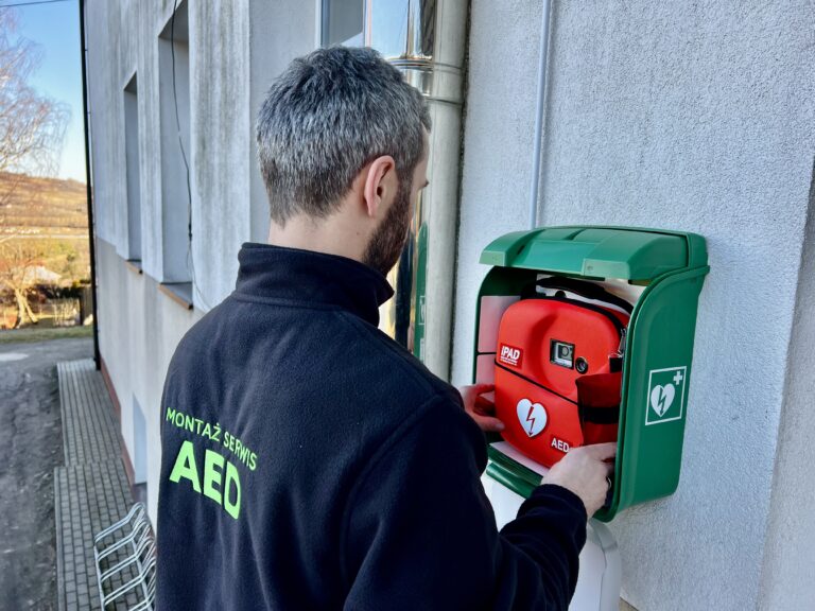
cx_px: 408
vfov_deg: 53.1
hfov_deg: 67.3
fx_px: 612
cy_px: 306
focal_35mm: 26
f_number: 1.5
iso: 50
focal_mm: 5.7
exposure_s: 1/326
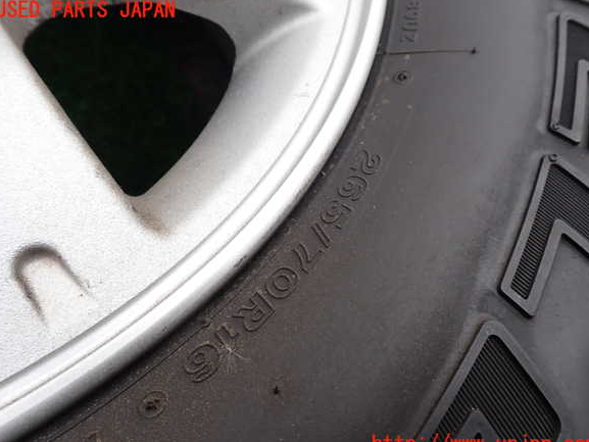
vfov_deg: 53.1
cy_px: 228
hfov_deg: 67.3
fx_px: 442
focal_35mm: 26
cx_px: 296
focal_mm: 4.5
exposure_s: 1/125
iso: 100
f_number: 2.8
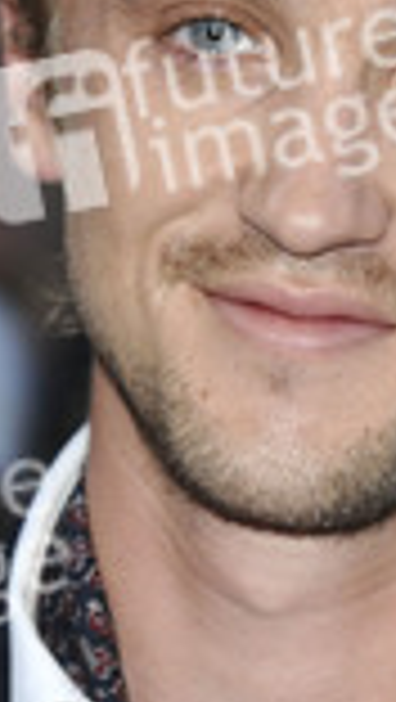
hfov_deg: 2.9
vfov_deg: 5.1
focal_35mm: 423
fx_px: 7886
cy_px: 342
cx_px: 331
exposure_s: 1/200
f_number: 4.5
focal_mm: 105
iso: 320
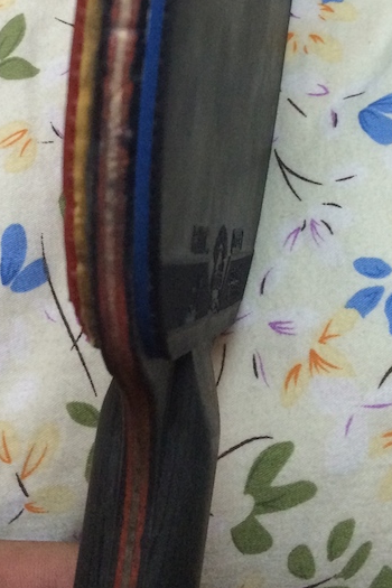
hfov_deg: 21.7
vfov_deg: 30.5
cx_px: 105
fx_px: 1013
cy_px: 27
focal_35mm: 62
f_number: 2.2
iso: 250
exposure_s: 1/33
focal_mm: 4.15
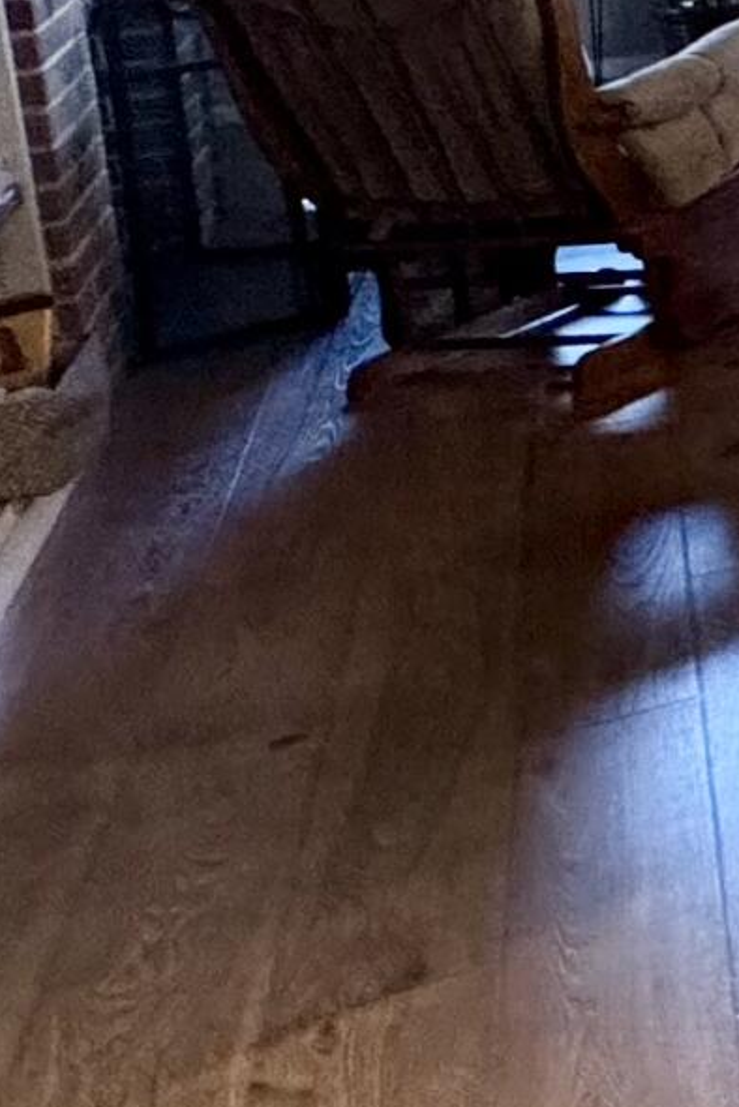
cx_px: 2532
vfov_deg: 25.2
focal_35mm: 74
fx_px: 2276
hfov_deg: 9.8
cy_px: -131
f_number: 2.2
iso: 320
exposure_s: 1/60
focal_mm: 2.22
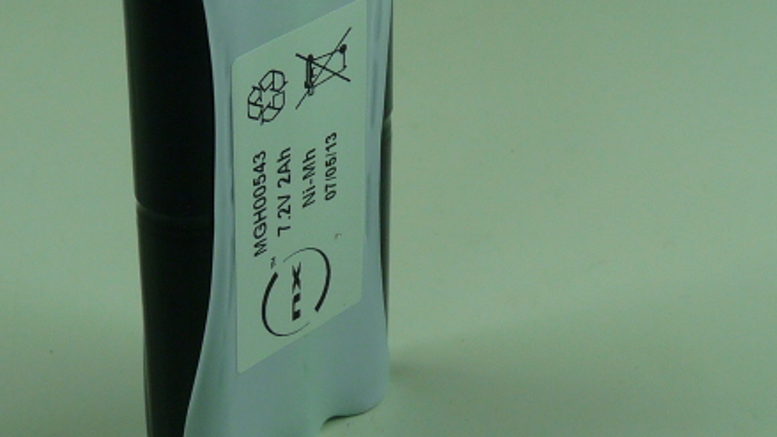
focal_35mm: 100
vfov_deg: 12.1
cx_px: 246
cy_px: 145
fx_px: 2060
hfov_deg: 21.3
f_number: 3.6
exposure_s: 1/125
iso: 100
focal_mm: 6.4
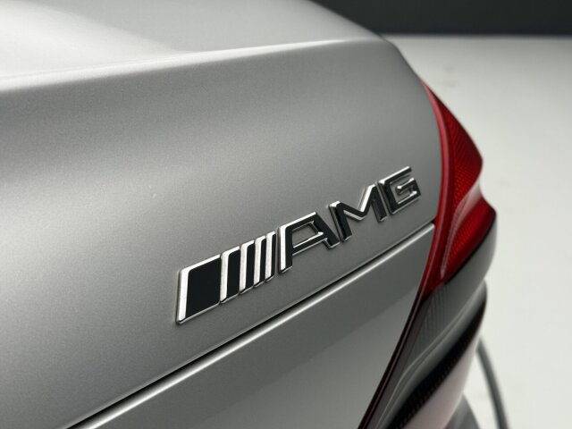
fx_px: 793
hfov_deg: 39.7
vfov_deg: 30.3
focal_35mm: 48
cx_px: 286
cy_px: 214
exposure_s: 1/99
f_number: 1.78
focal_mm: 6.76
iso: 125
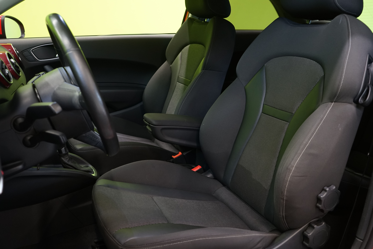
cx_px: 186
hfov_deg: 58.7
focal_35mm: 32
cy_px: 124
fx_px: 332
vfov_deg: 41.1
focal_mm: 32
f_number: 5
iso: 1250
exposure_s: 1/20
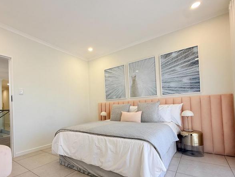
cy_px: 105
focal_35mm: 19
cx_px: 96
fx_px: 129
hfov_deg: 83.8
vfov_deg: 68.1
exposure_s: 1/112
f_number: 2.2
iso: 50
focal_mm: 2.22
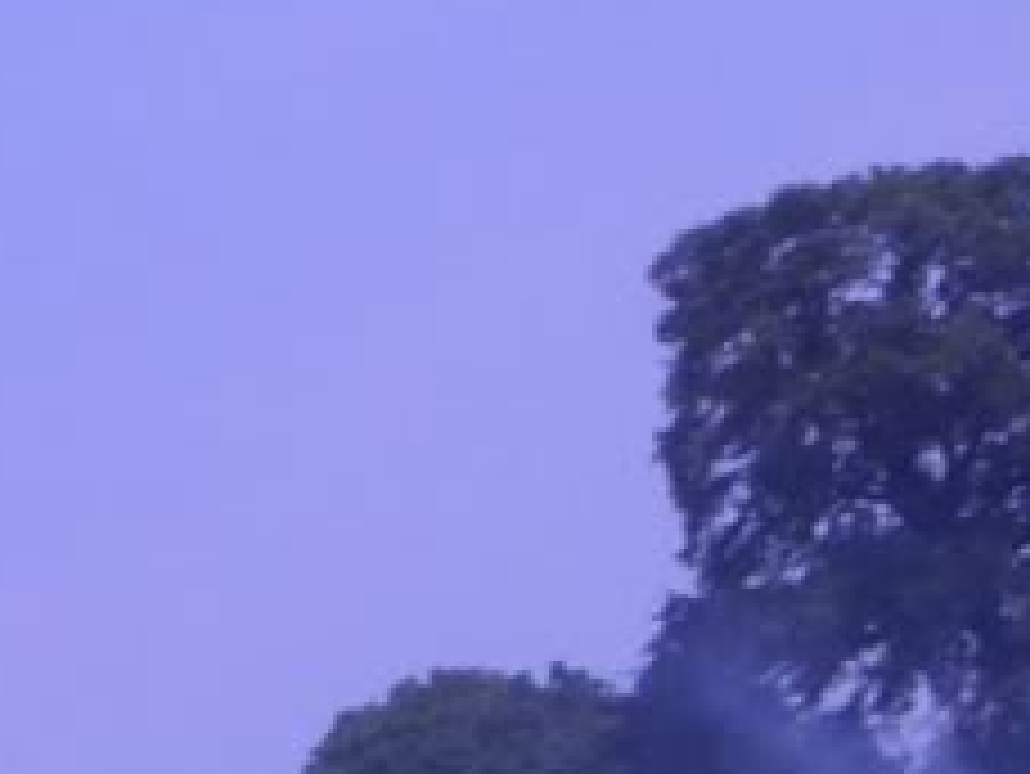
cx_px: 796
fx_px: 13575
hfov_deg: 4.3
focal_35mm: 456
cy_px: 1238
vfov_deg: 3.3
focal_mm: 13.5
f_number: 6.6
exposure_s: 1/320
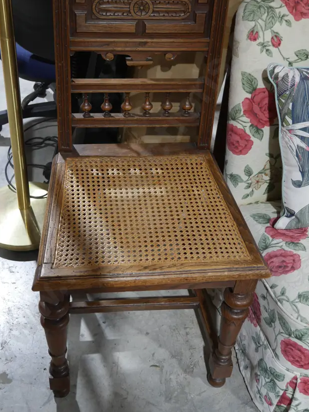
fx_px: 559
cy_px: 169
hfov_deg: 30.9
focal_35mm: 47
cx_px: 144
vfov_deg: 40.3
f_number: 4.1
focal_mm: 19
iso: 640
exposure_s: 1/60
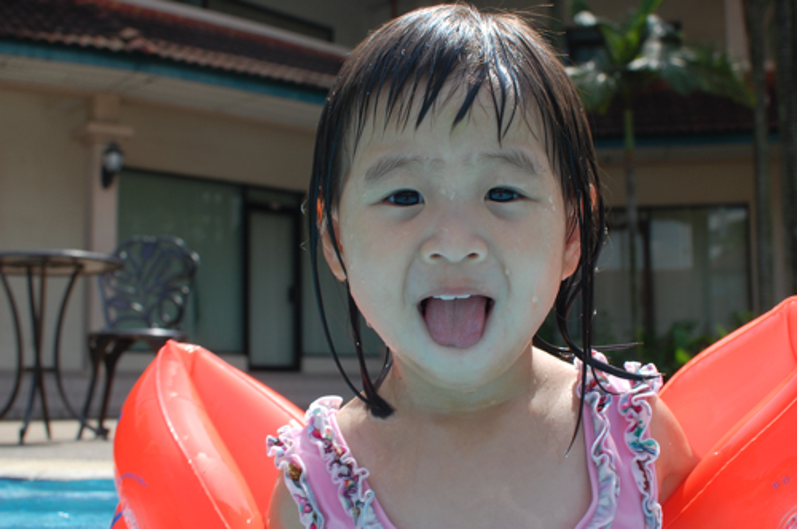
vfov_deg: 25.7
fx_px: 1161
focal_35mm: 52
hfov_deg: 37.9
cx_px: 398
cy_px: 264
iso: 200
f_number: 7.1
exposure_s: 1/200
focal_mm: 35
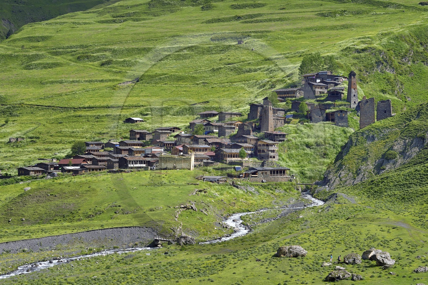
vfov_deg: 18.2
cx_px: 214
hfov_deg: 27.0
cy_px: 142
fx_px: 891
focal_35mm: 75
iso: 200
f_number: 11
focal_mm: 75
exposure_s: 1/250
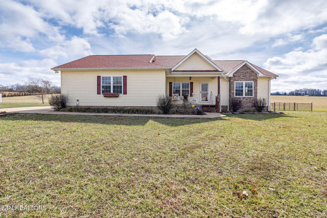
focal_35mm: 16
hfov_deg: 96.7
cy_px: 109
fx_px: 145
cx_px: 164
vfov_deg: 73.7
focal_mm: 16
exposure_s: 1/320
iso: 100
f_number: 8
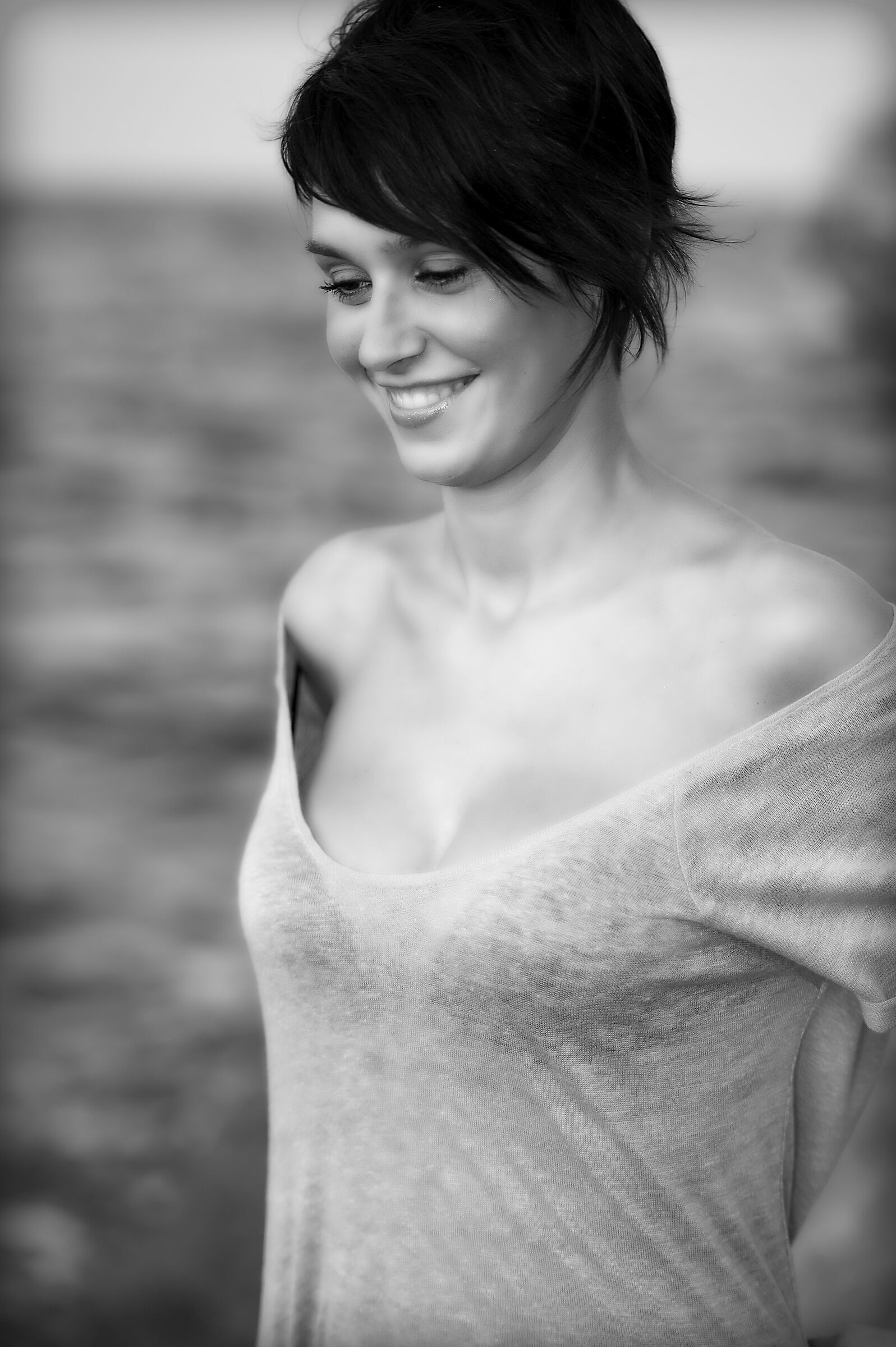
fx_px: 3813
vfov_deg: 20.0
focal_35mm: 102
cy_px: 674
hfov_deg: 13.4
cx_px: 448
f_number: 2.8
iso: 200
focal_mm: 102
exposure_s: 1/50
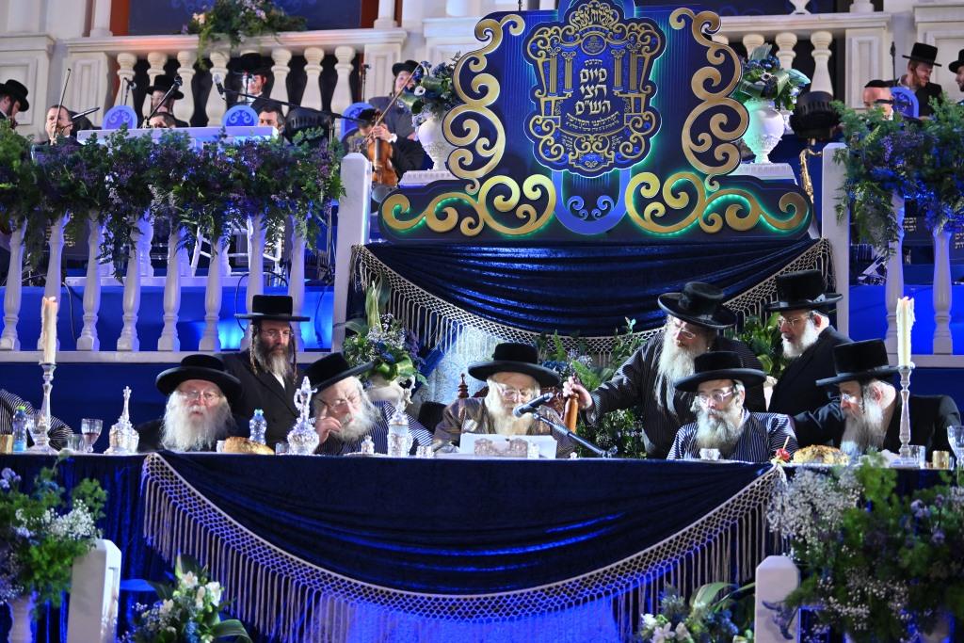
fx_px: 1875
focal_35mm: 70
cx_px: 482
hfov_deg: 28.8
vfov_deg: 19.5
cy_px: 322
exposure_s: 1/320
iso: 640
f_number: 2.8
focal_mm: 70
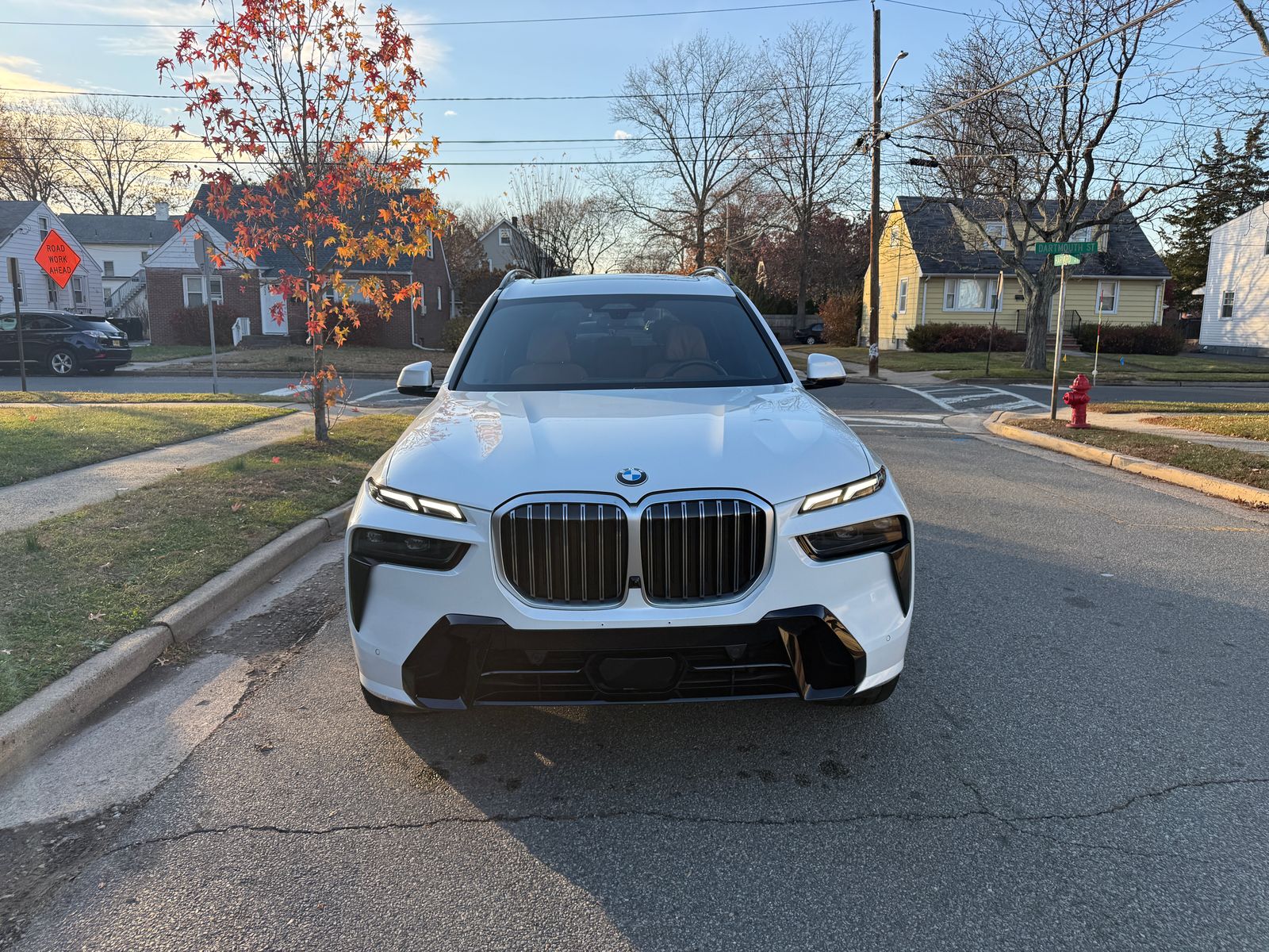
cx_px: 634
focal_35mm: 24
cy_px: 476
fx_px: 880
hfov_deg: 71.6
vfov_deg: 56.8
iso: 100
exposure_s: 1/1271
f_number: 1.78
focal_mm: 6.76
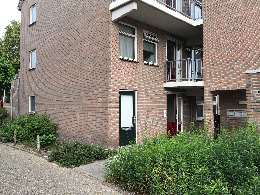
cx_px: 130
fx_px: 218
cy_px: 98
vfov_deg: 48.2
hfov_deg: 61.7
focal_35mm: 29
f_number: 2.2
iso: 25
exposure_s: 1/427
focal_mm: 4.15
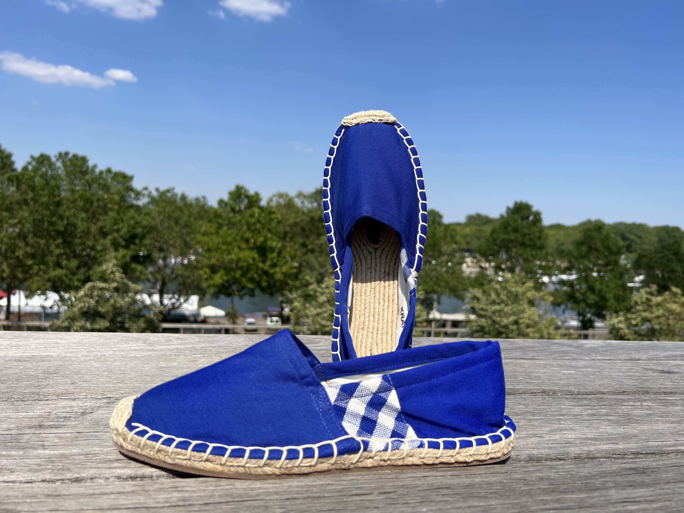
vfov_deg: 53.1
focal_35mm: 26
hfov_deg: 67.3
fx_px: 514
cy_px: 256
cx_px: 342
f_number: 1.5
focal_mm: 5.7
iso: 50
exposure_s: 1/5319
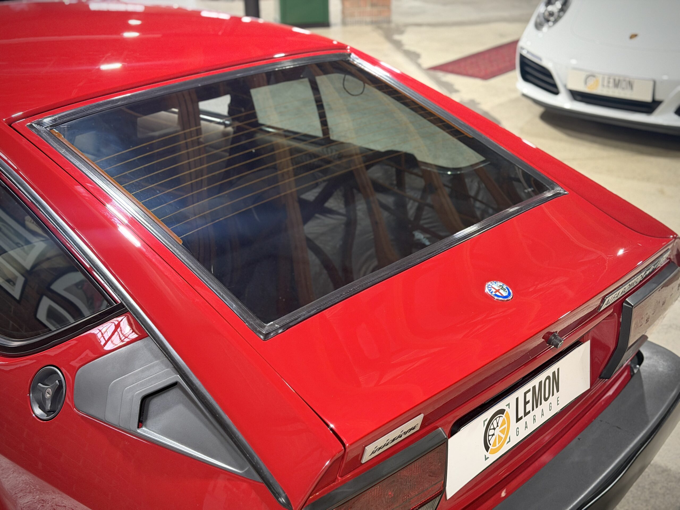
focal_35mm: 48
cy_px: 255
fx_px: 943
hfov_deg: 39.7
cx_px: 340
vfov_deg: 30.3
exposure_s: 1/33
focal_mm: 6.76
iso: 400
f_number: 1.78
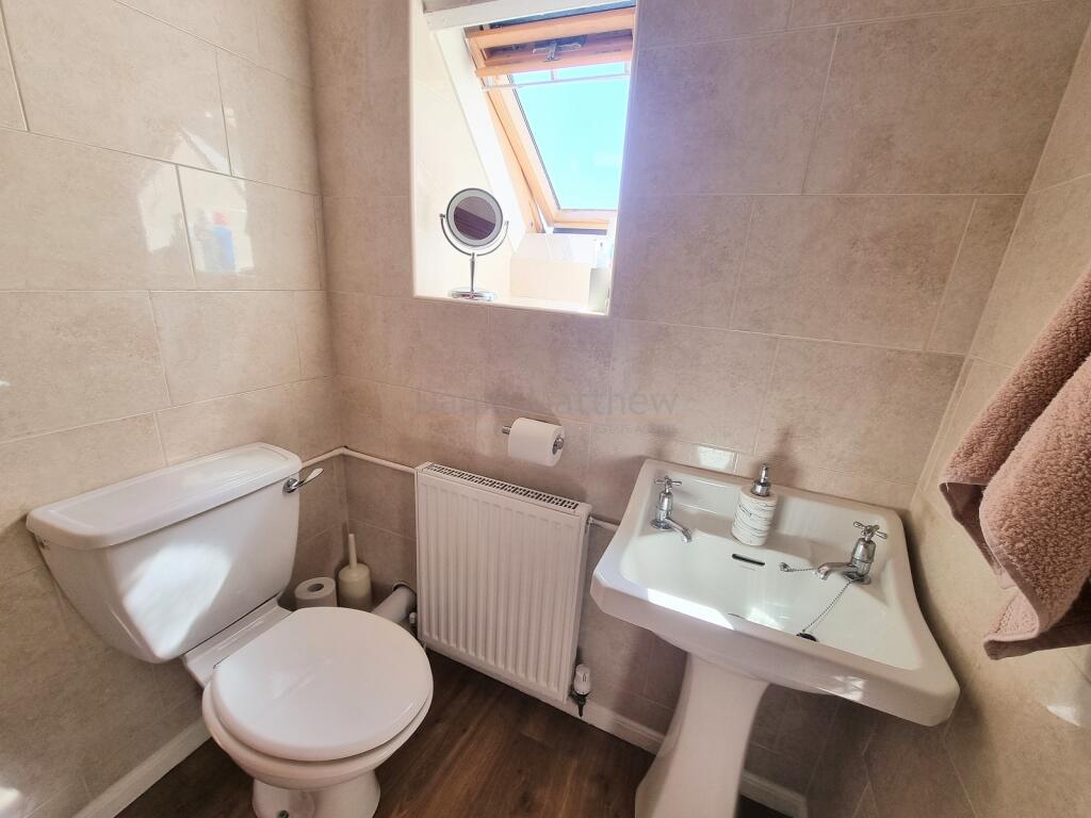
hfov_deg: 106.2
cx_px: 546
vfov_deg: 89.9
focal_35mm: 13
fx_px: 410
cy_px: 409
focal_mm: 2.2
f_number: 2.2
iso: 50
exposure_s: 1/144
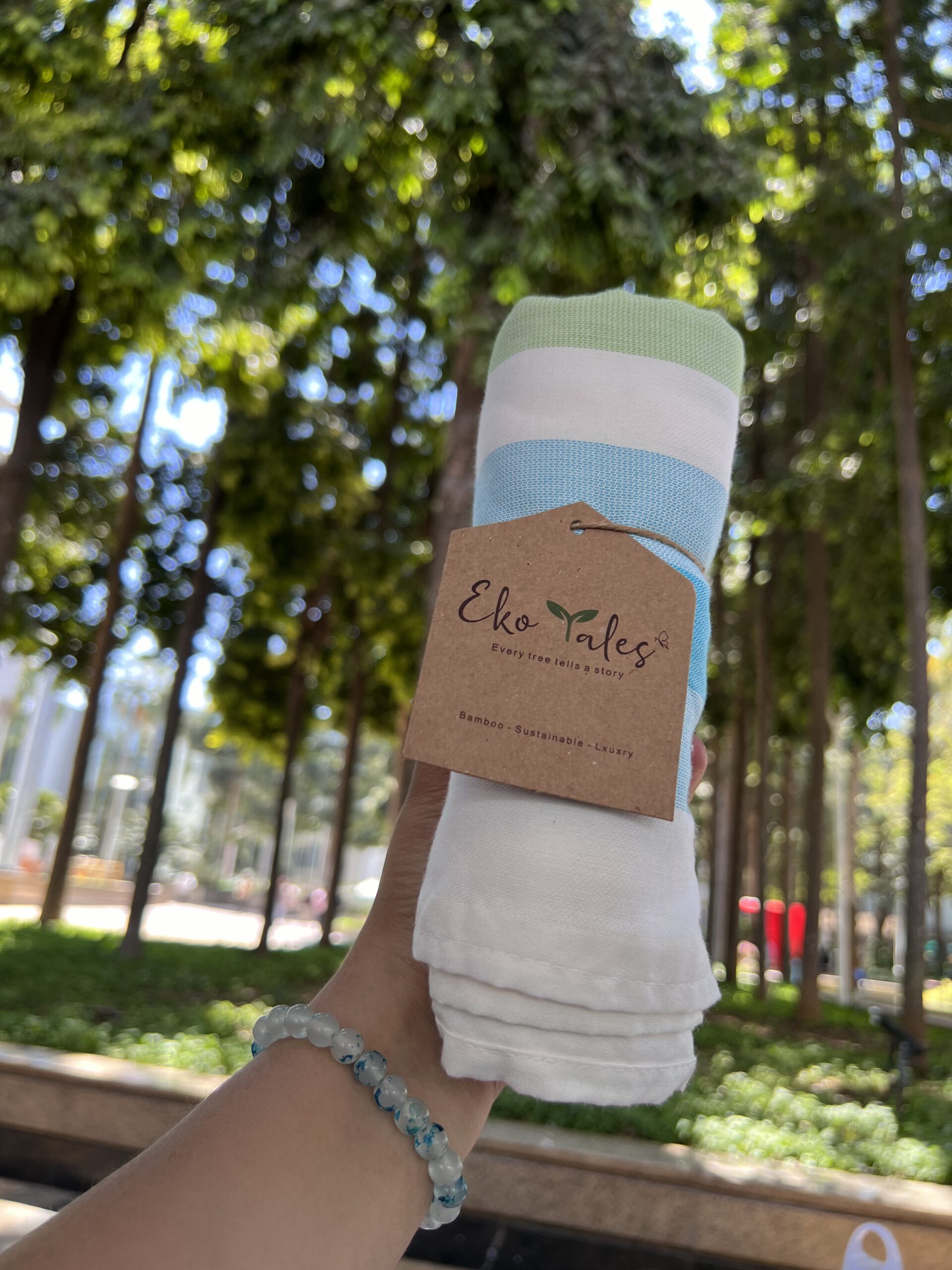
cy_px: 635
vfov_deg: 67.3
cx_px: 476
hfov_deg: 53.1
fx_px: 953
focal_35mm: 26
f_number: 1.5
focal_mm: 5.7
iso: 40
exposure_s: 1/208
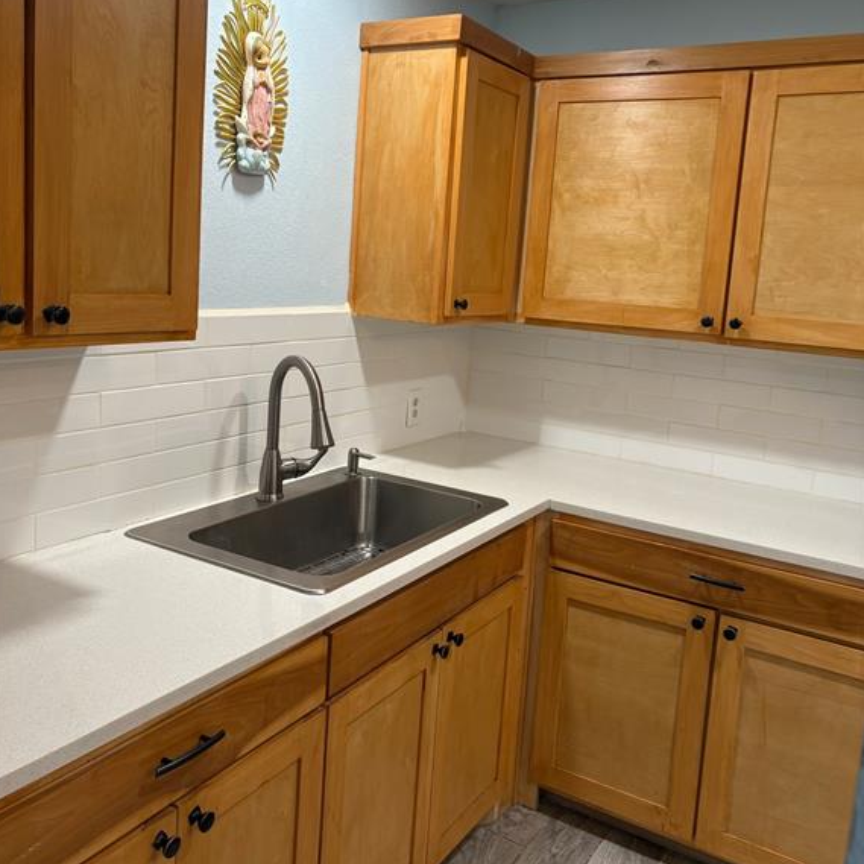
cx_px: 430
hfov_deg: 52.5
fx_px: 875
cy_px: 381
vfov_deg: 52.4
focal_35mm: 31
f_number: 1.6
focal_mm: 5.96
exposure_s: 1/60
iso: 100
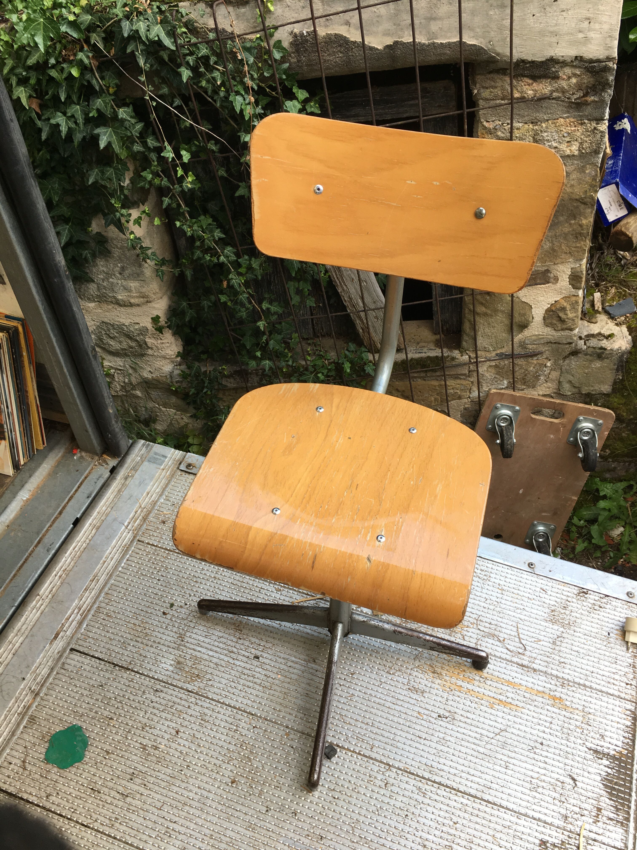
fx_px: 712
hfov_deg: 48.2
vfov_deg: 61.7
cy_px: 425
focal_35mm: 29
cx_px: 318
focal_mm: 4.15
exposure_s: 1/50
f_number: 2.2
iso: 32
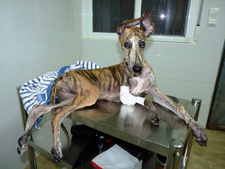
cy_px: 84
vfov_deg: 51.4
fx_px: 175
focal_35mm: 27
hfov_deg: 65.3
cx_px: 112
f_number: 2.8
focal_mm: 4.8
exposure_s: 1/30
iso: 100
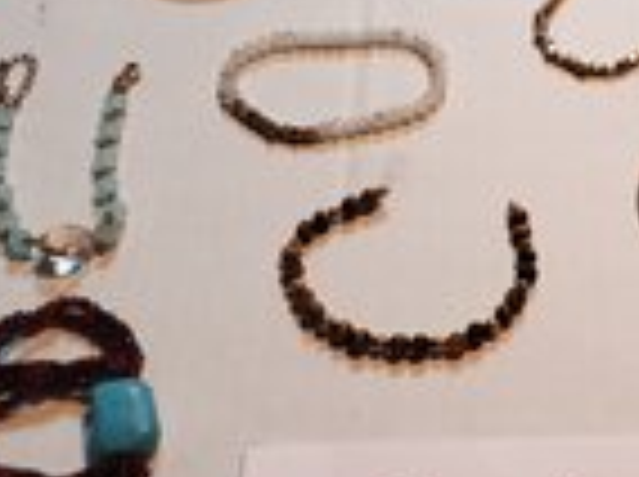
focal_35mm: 63
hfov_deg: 29.6
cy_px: 182
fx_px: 1161
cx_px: 565
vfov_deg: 23.2
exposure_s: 1/40
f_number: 2.4
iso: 250
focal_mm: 4.3
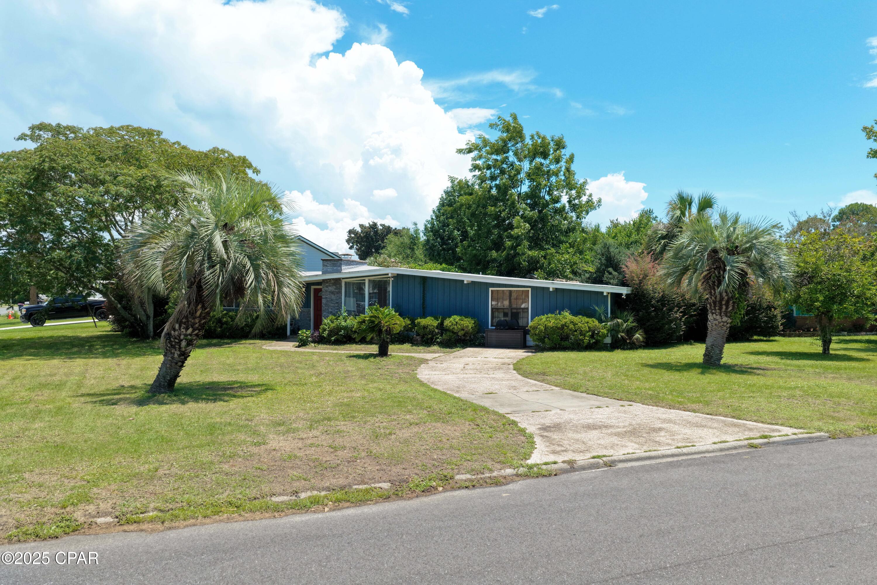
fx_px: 682
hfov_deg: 65.5
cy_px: 292
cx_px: 438
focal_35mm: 28
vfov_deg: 46.4
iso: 200
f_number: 2.8
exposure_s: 1/1000
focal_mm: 14.45
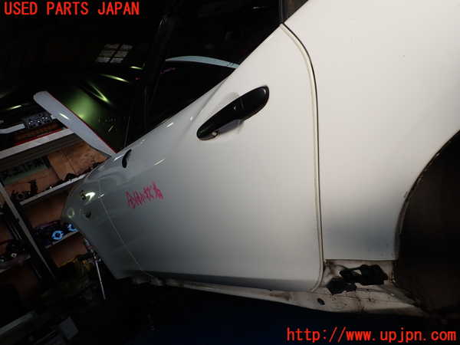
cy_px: 172
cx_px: 230
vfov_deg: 54.9
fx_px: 332
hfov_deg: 69.4
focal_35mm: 25
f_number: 2.8
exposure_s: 1/160
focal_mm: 4.5
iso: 100
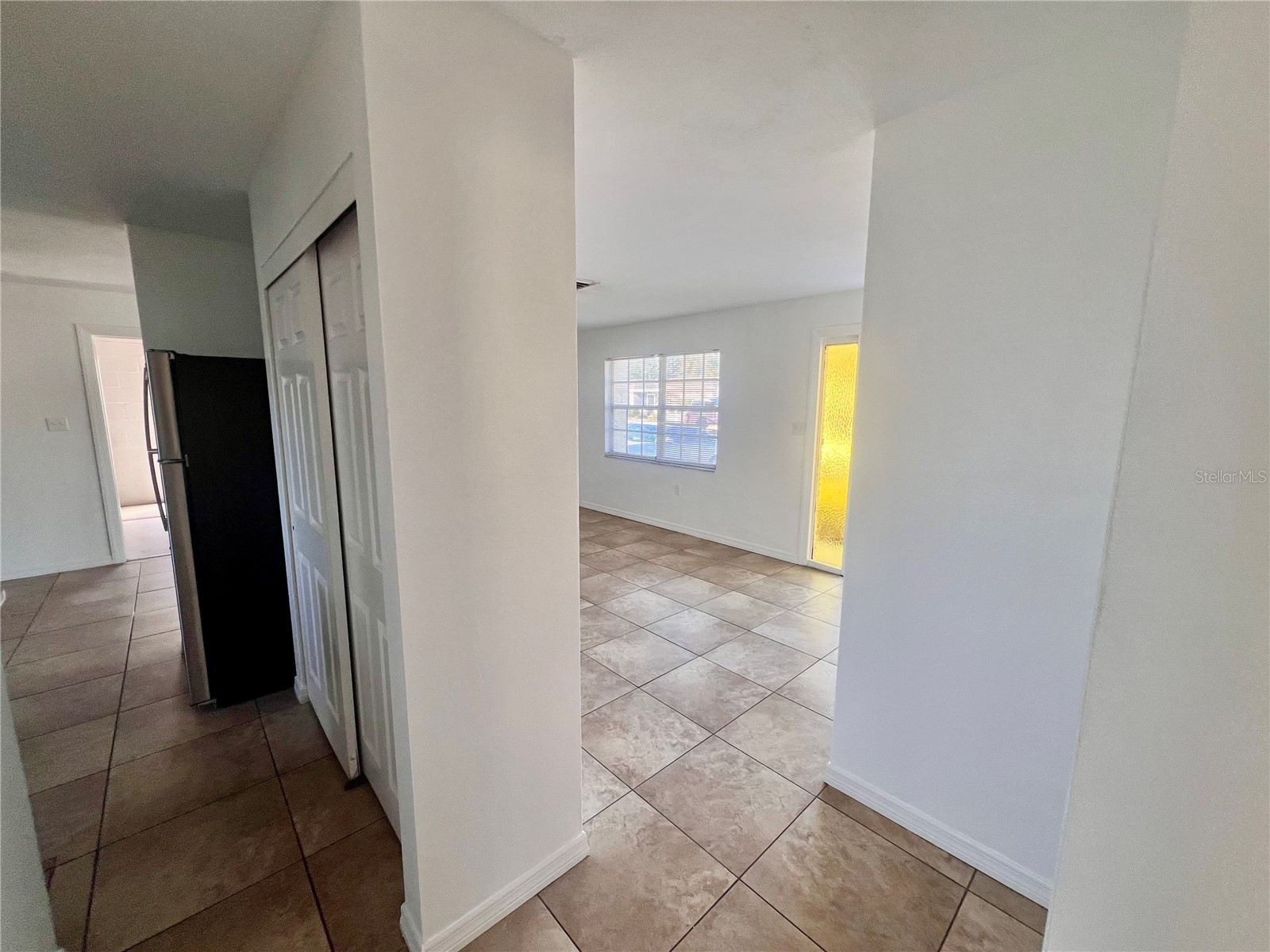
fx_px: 477
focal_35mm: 13
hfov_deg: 106.2
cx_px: 635
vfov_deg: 89.9
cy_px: 476
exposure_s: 1/99
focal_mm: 1.57
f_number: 1.8
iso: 64
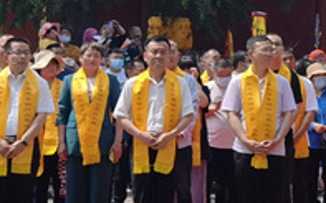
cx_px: 573
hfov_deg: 12.7
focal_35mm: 151
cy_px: 59
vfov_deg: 8.7
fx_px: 1341
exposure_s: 1/3125
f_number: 1.9
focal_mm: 6.67
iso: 50
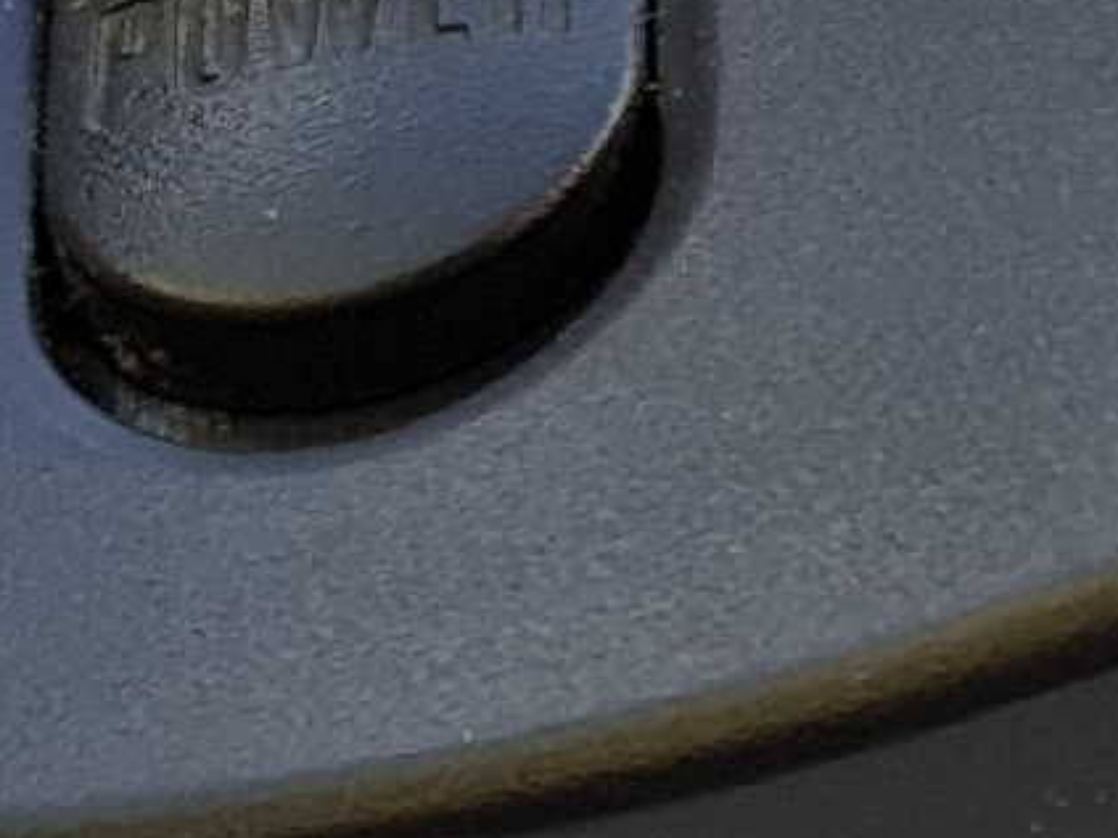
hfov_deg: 10.4
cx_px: 2151
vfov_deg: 8.2
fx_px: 5715
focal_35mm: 177
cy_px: 1250
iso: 64
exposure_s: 1/100
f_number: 1.7
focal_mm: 4.2
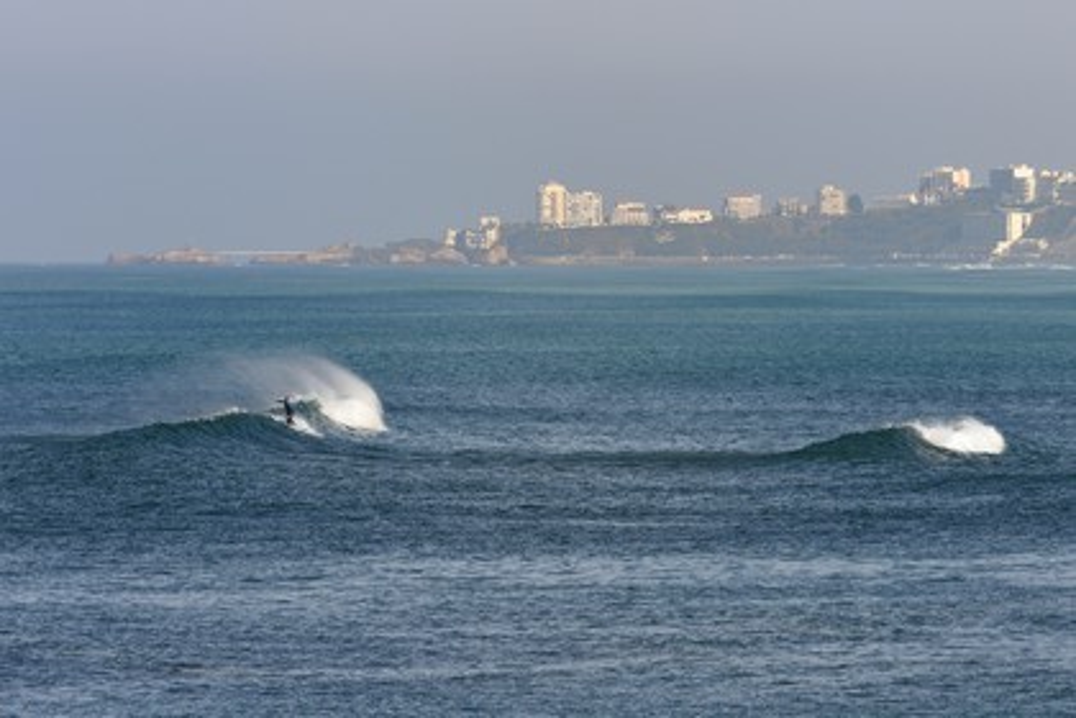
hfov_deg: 7.4
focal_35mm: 280
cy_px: 359
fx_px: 8368
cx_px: 538
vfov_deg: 4.9
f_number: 10
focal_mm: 280
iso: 200
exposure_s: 1/400
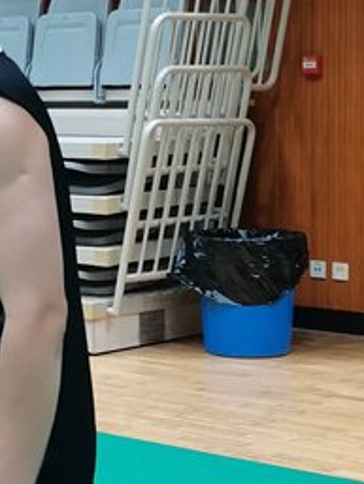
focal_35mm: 116
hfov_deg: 12.3
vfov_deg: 16.9
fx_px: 1625
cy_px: 172
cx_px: -155
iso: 640
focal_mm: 5.58
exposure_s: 1/100
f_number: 1.8
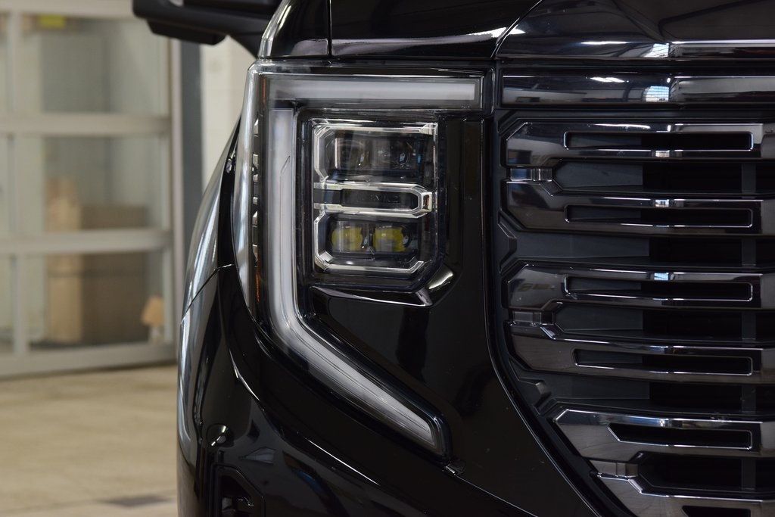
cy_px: 258
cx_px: 388
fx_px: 2261
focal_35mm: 105
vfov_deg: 13.0
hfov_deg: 19.5
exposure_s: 1/30
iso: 1000
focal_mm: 70
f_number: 7.1
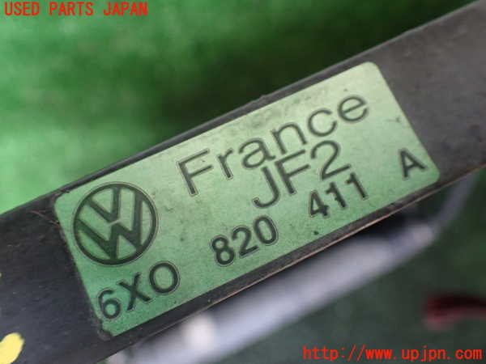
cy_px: 182
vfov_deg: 46.8
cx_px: 243
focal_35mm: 30
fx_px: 421
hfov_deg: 60.0
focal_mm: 5.4
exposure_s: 1/100
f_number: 2.3
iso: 800
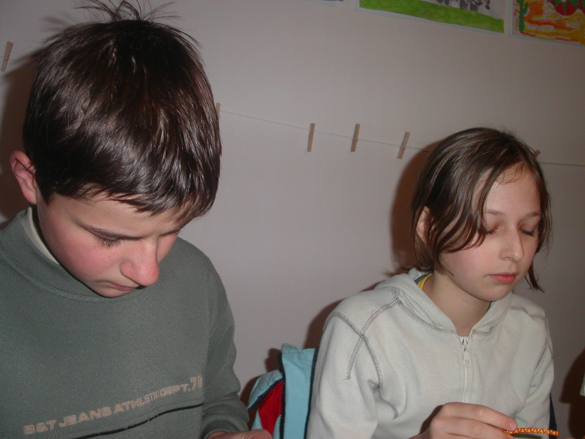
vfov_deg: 37.7
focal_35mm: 38
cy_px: 220
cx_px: 292
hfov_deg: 49.0
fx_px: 642
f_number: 2.8
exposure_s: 1/30
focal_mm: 7.8
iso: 100
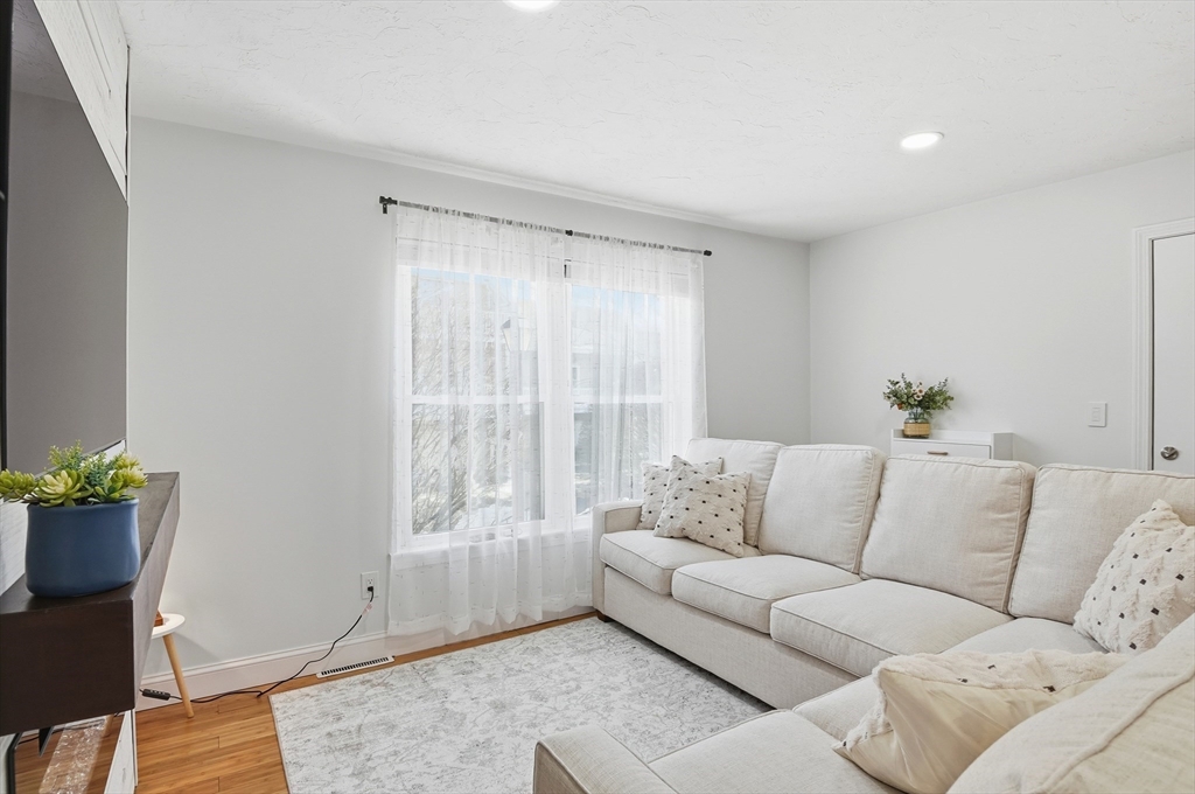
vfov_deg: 71.9
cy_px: 397
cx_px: 598
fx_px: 547
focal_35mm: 16
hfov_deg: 95.1
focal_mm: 11
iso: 400
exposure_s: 1/640
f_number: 7.1
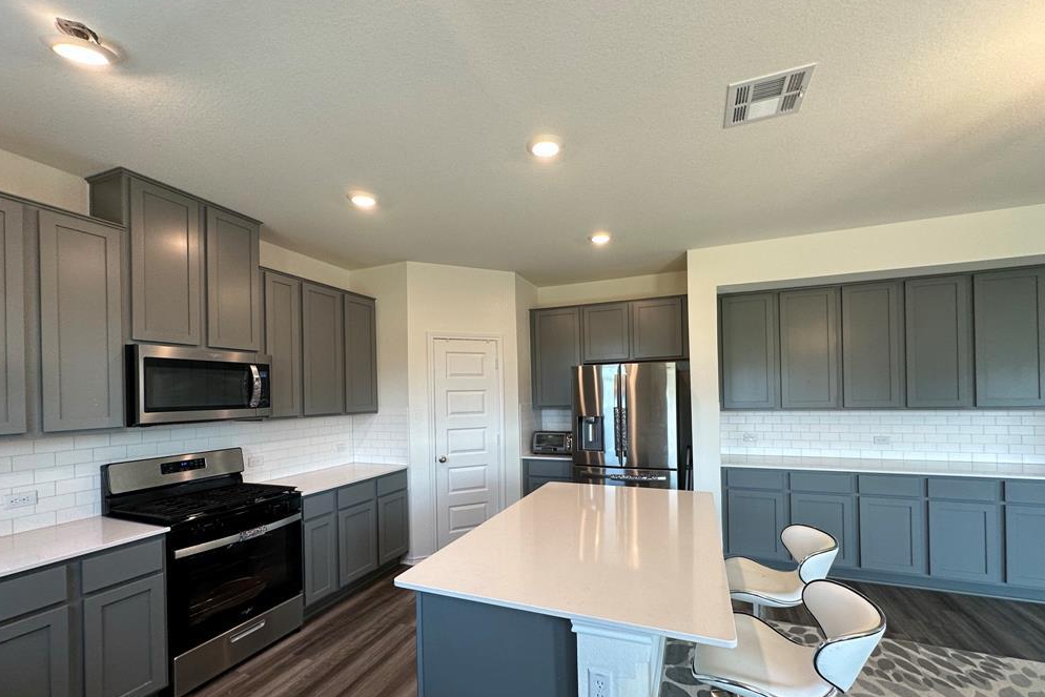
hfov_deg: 100.4
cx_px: 525
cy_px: 395
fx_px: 435
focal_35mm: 15
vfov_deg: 77.0
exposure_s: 1/120
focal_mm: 2.22
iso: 125
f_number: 2.2
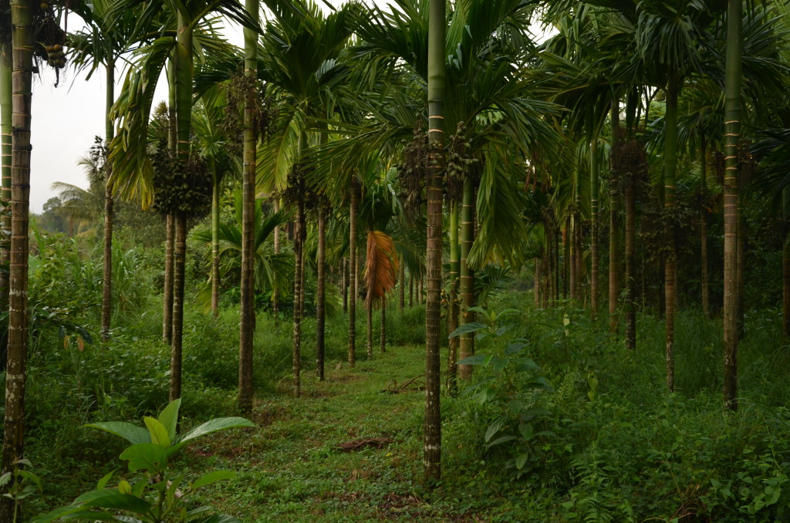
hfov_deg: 43.7
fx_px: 985
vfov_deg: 29.7
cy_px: 262
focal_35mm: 45
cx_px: 395
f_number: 5
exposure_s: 1/80
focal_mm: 30
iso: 200
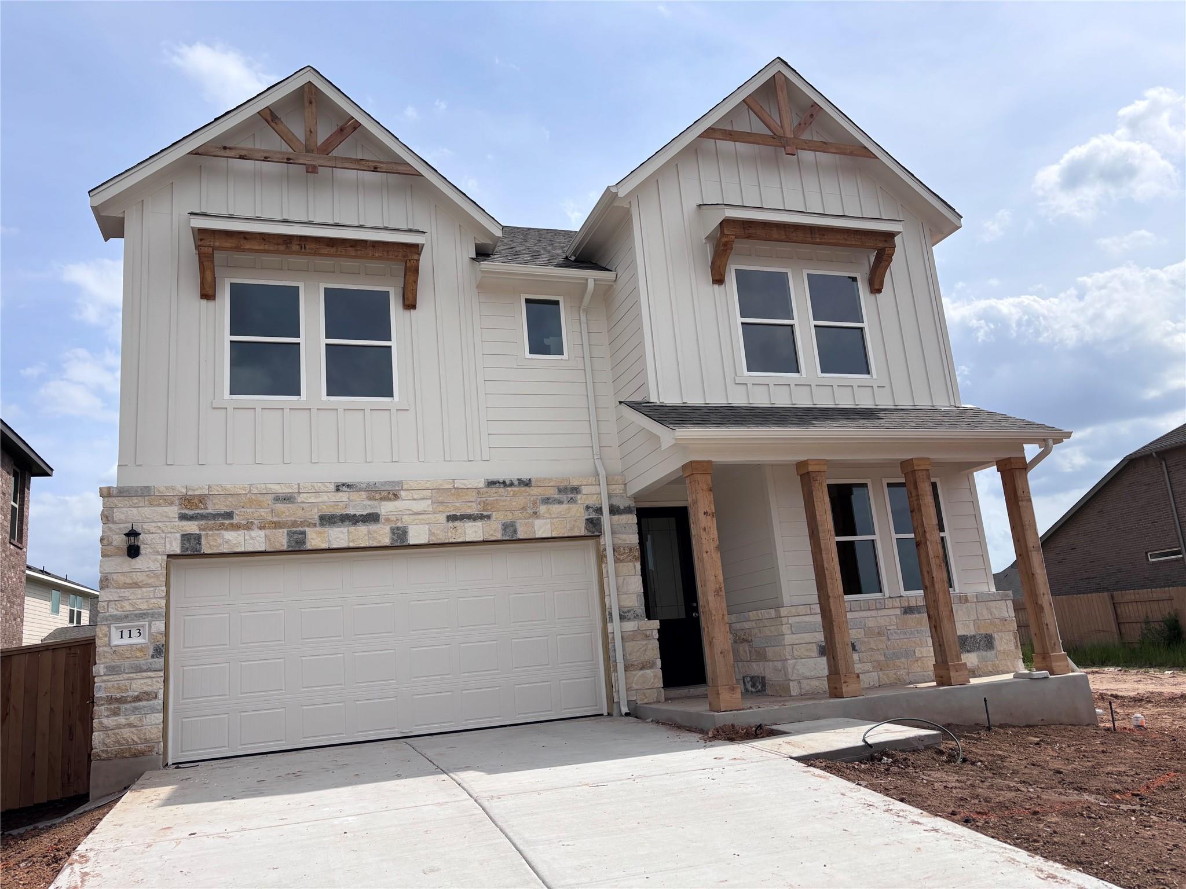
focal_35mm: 26
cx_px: 593
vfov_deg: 53.1
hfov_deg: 67.3
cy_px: 444
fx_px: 891
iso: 50
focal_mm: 5.96
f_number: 1.6
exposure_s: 1/7194
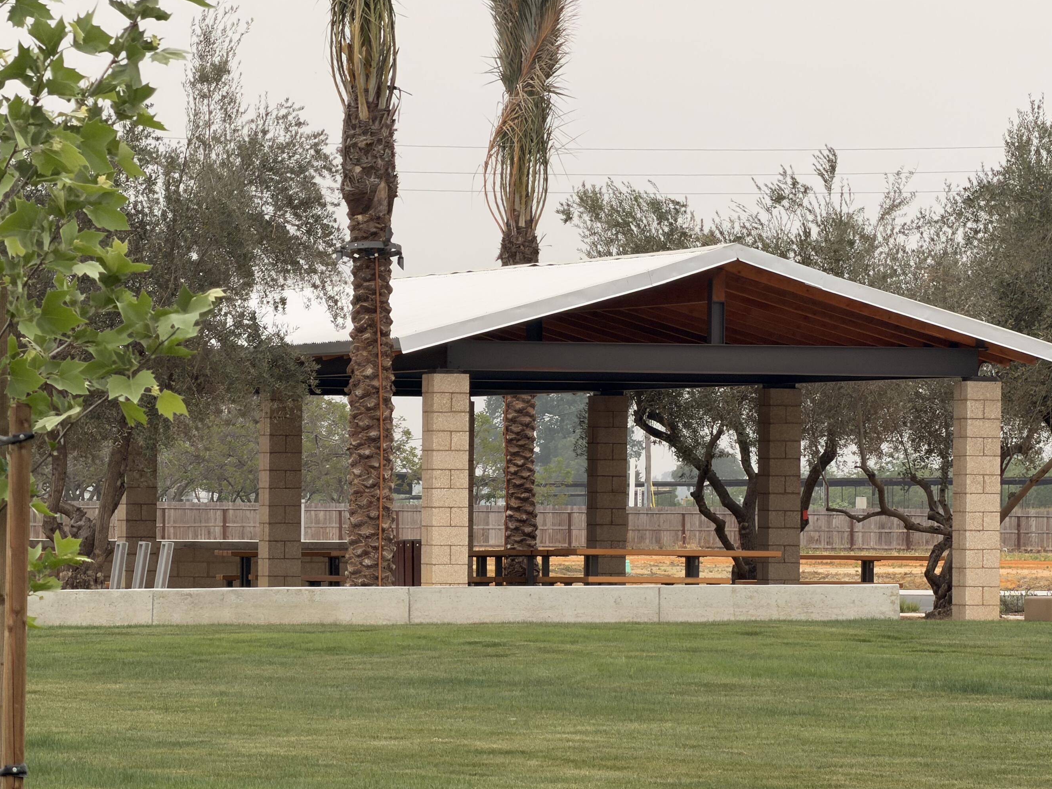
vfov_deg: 6.6
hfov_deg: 8.8
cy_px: 424
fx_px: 6868
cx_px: 521
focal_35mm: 226
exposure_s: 1/639
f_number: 2.8
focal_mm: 16.89
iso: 40
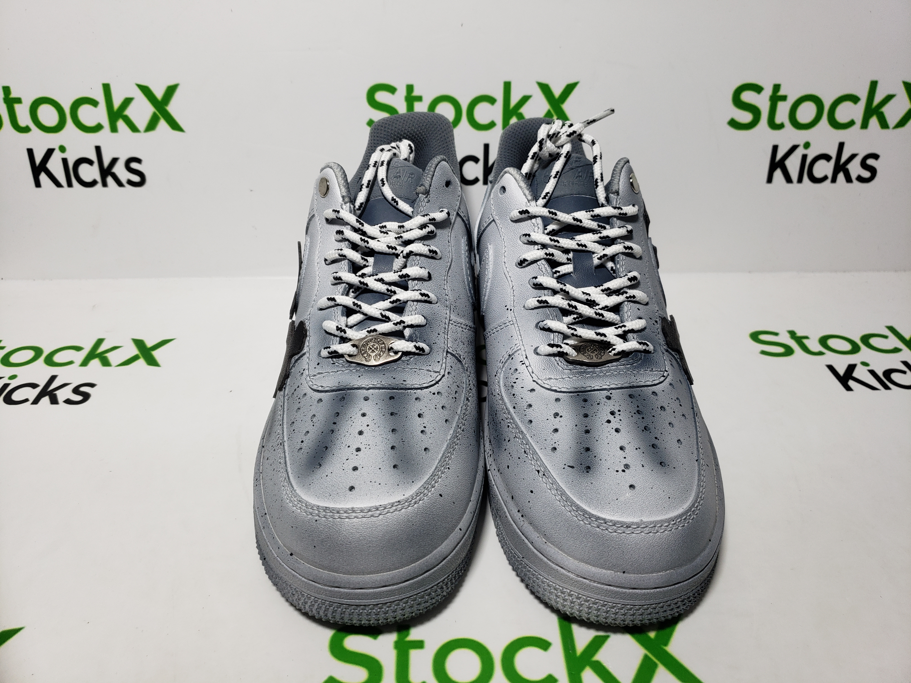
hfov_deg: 67.3
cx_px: 456
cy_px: 342
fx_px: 684
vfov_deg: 53.1
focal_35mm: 26
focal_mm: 4.3
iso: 50
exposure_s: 1/540
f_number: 1.5
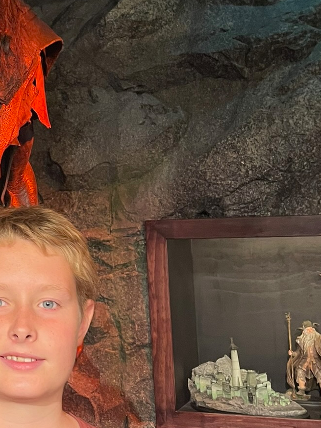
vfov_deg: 31.6
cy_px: 182
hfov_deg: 22.4
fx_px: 754
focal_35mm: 61
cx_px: -49
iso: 125
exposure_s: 1/50
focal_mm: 4.2
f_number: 1.6
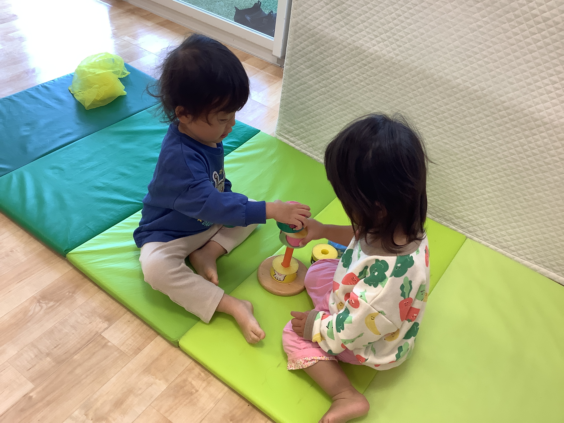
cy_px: 212
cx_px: 282
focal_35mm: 31
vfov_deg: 45.4
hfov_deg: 58.4
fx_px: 505
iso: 64
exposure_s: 1/60
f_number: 2.4
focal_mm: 3.3
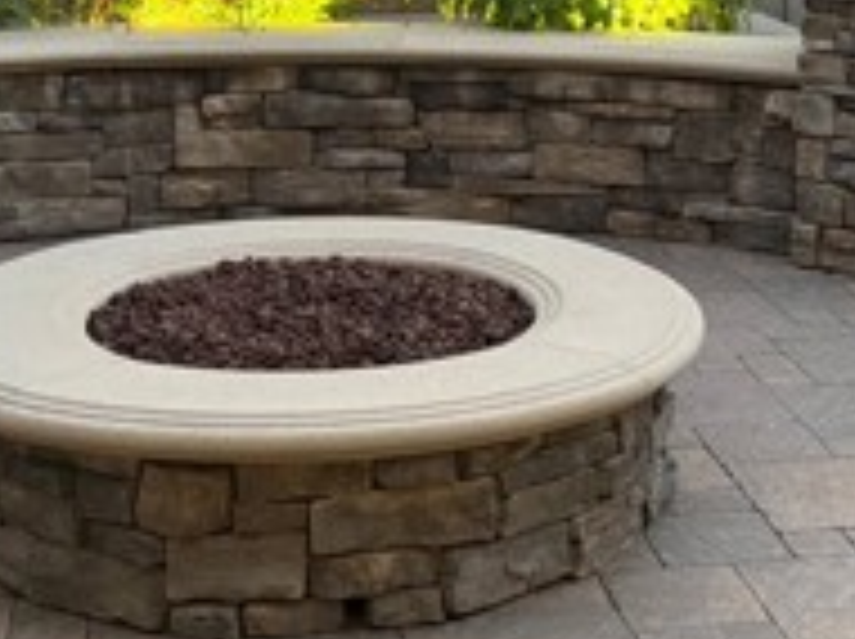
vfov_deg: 18.1
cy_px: 202
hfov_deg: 24.0
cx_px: 590
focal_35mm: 81
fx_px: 1998
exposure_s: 1/40
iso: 800
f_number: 1.78
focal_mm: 6.76
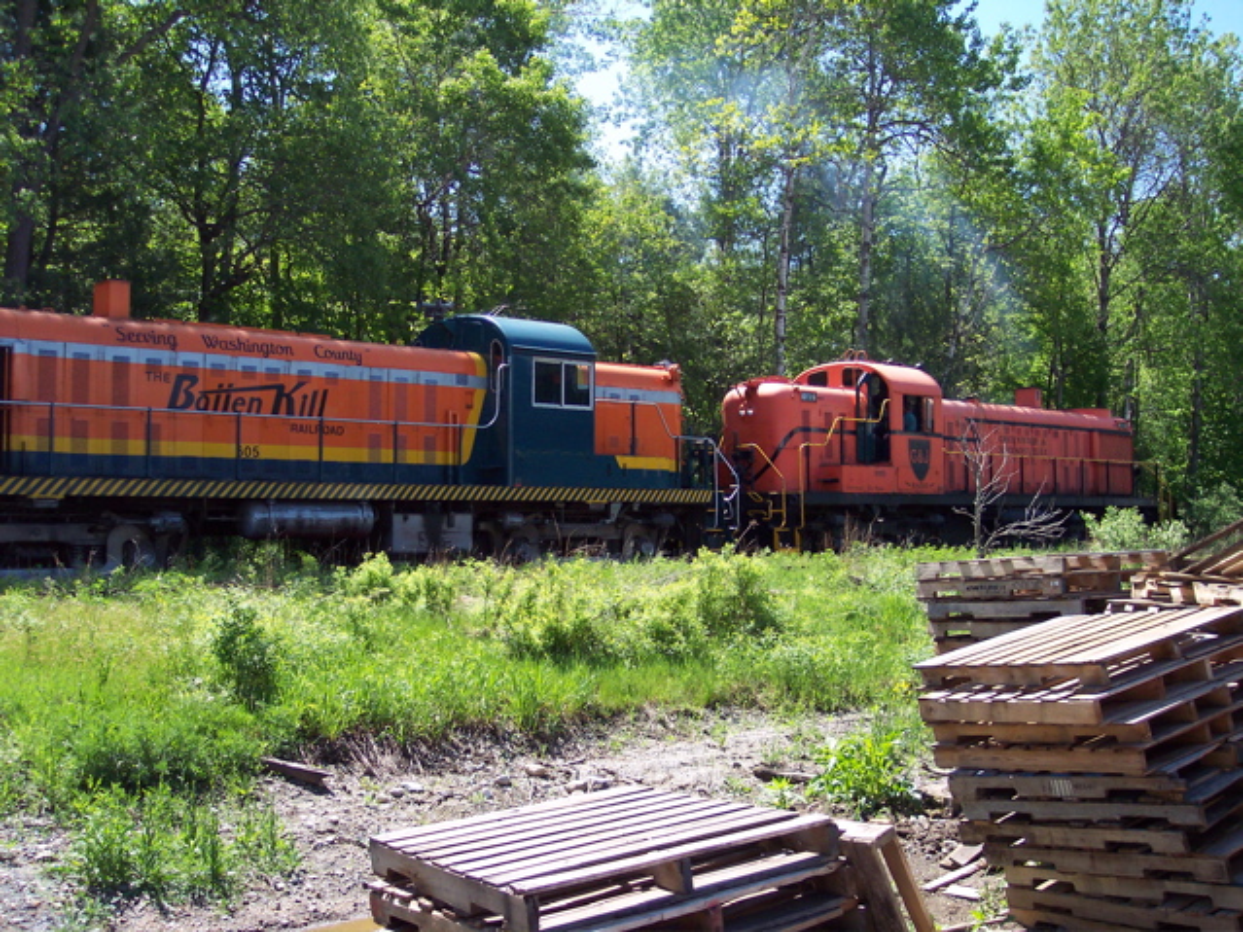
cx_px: 622
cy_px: 466
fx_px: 1364
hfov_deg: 49.0
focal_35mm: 38
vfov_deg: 37.7
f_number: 2.8
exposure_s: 1/700
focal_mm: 8
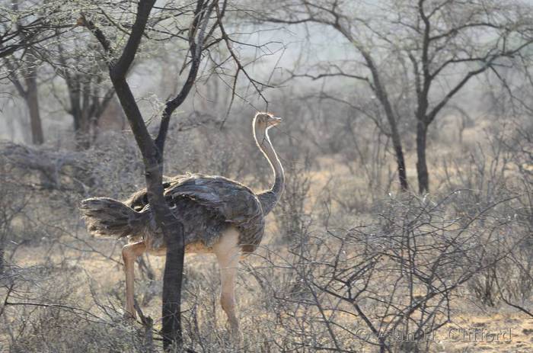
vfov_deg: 4.9
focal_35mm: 278
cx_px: 266
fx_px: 4098
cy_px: 176
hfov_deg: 7.4
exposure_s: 1/500
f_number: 5
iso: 280
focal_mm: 185
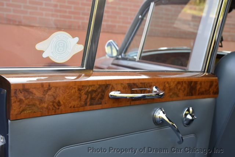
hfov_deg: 41.1
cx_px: 118
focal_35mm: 48
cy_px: 78
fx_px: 314
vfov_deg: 28.1
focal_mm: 32
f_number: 7.1
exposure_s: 1/200
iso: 800
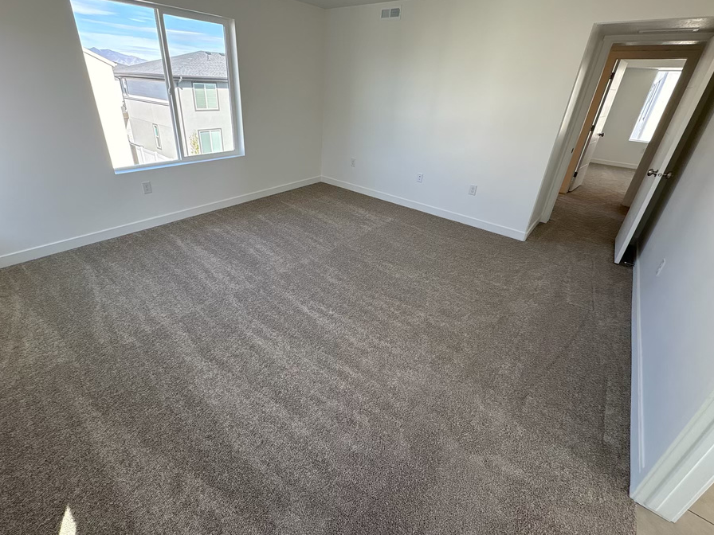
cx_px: 337
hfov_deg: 94.4
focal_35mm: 16
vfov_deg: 77.8
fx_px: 330
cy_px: 237
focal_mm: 2.22
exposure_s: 1/133
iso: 80
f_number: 2.2
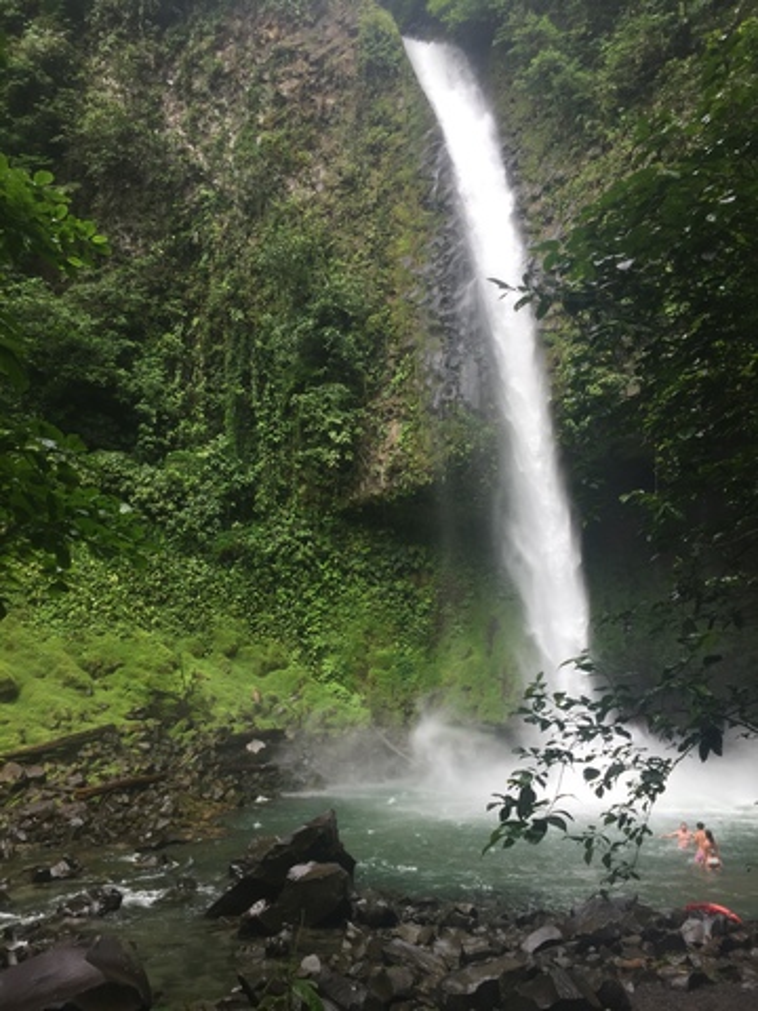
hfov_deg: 48.2
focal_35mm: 29
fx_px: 847
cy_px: 506
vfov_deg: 61.7
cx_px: 379
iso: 32
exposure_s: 1/377
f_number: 2.2
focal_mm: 4.15
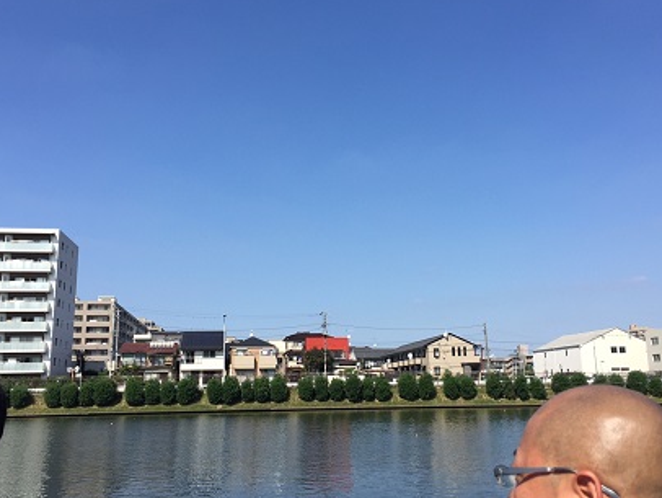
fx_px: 670
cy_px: 251
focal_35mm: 35
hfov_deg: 52.6
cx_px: 336
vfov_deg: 40.7
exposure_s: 1/2083
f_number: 2.2
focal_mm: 4.15
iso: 32
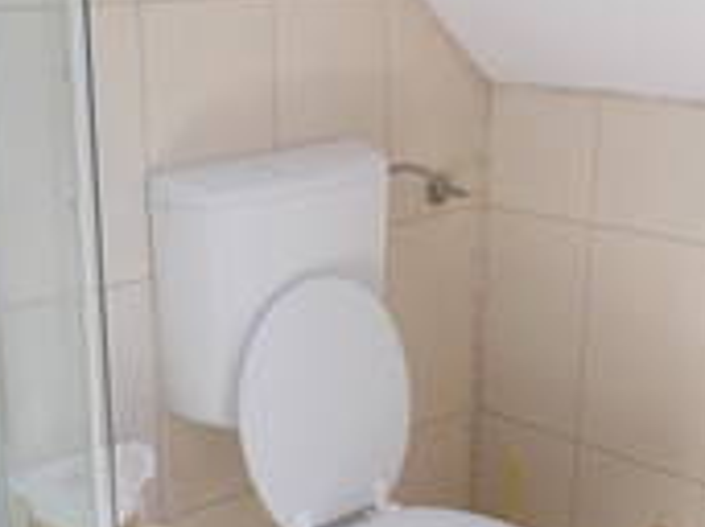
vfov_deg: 24.7
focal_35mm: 59
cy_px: 342
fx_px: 1201
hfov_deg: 32.4
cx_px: 223
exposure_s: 1/60
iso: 80
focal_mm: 4
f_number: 2.7
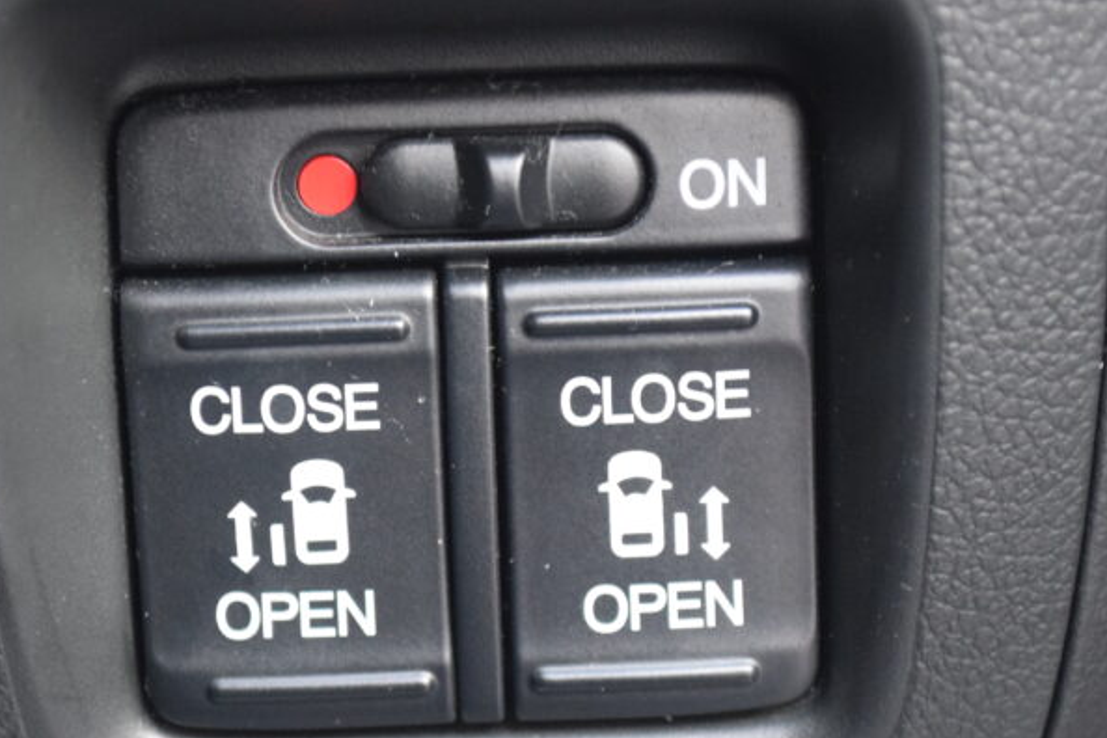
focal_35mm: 131
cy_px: 414
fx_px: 4028
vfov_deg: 10.5
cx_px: 475
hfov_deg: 15.6
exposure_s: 1/60
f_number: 5.6
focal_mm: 48
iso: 2500
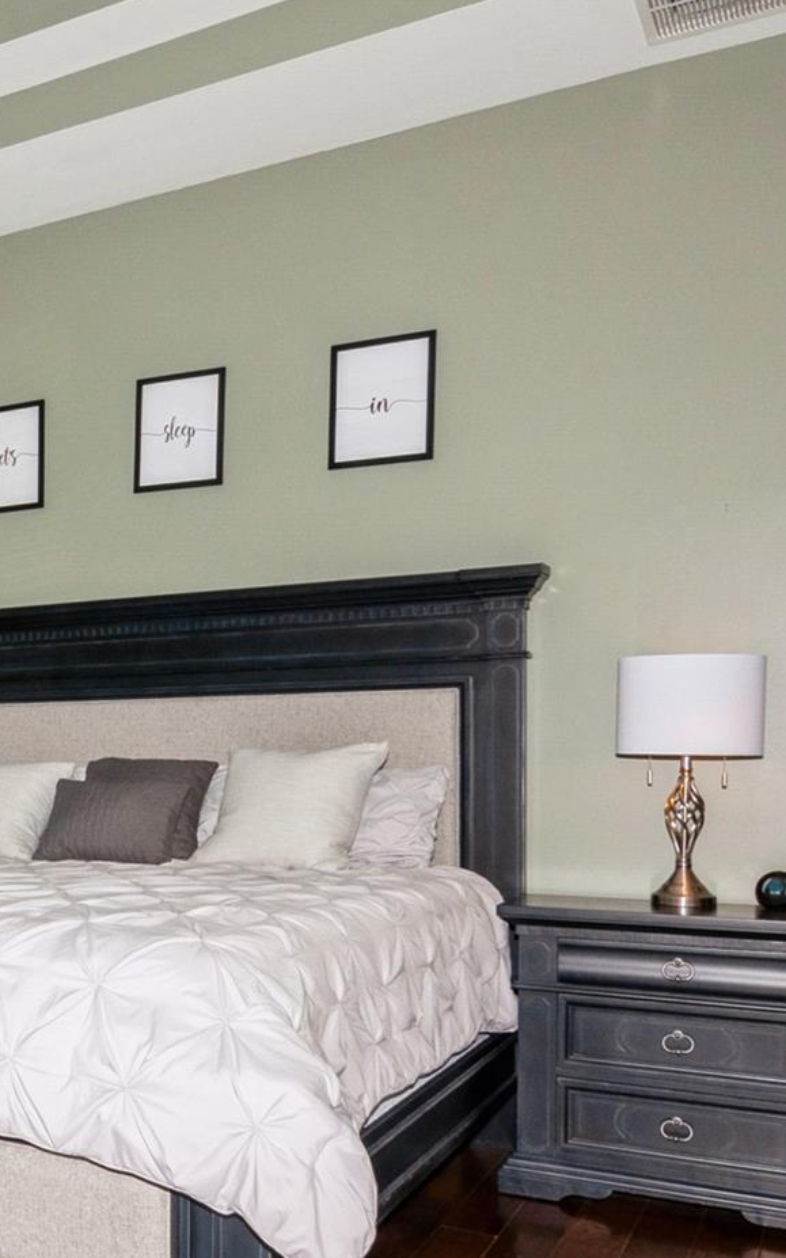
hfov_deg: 29.8
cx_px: -140
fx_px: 1273
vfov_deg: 52.3
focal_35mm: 37
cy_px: 736
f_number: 8
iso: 200
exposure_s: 1/60
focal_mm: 11
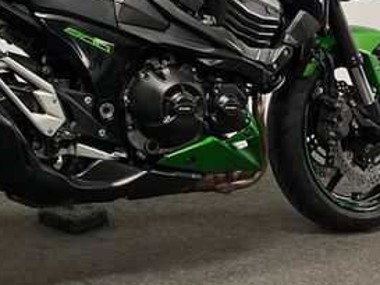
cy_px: 38
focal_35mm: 61
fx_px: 670
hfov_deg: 30.4
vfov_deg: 23.5
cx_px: 47
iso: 100
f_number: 1.6
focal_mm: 5.1
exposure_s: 1/50
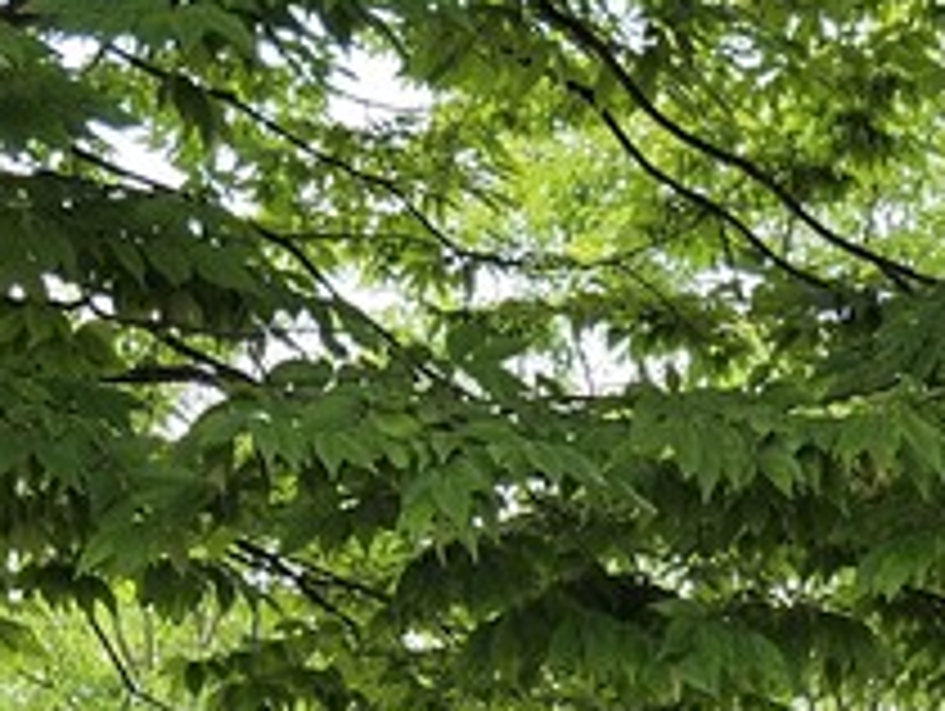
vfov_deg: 12.4
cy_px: 1444
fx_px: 2870
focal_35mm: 105
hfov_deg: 18.7
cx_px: 468
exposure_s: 1/206
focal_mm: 5.4
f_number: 1.8
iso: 25
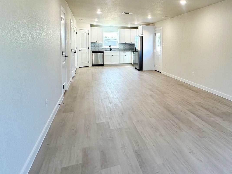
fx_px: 181
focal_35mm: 27
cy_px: 59
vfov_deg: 50.5
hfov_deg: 60.8
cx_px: 181
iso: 125
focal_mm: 2.22
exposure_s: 1/120
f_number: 2.2
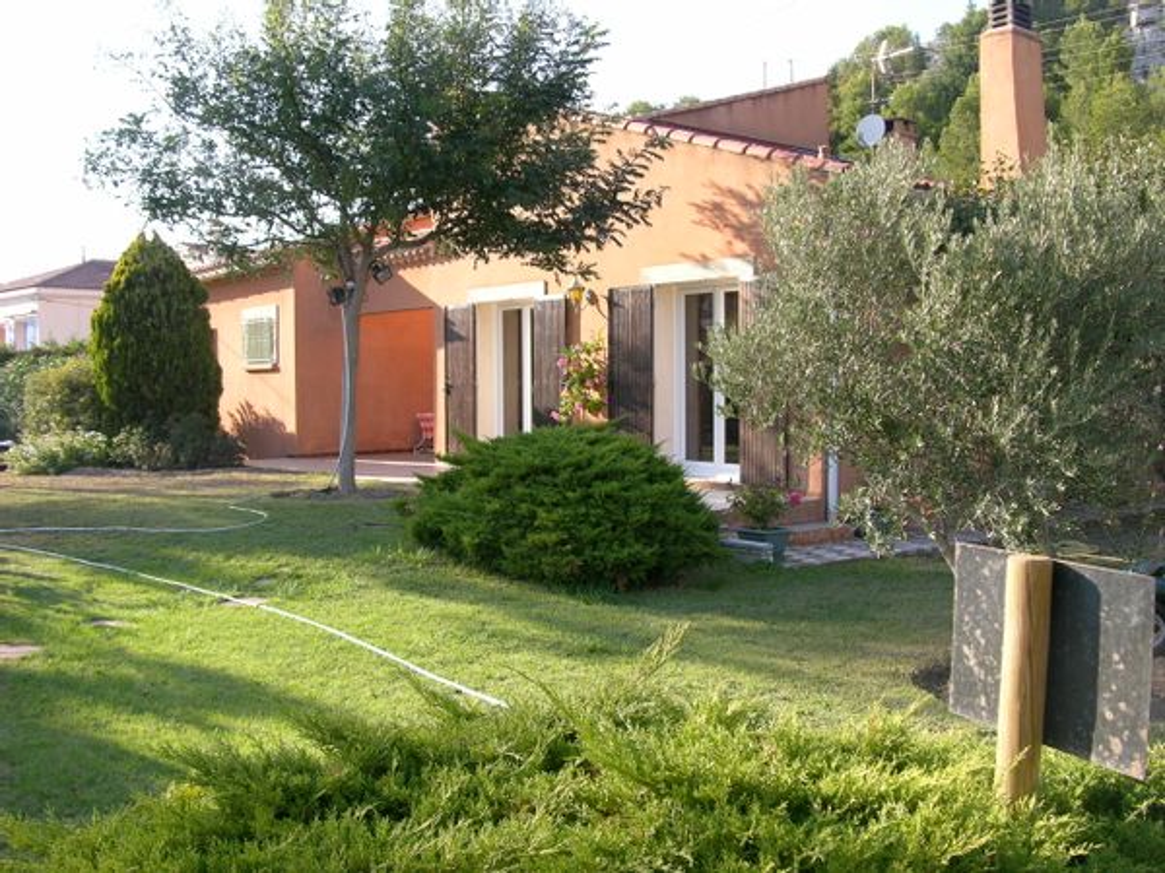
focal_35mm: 35
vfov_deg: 40.7
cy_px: 436
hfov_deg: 52.6
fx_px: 1178
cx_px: 582
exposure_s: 1/96.8
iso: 50
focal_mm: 8.9
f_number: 4.5
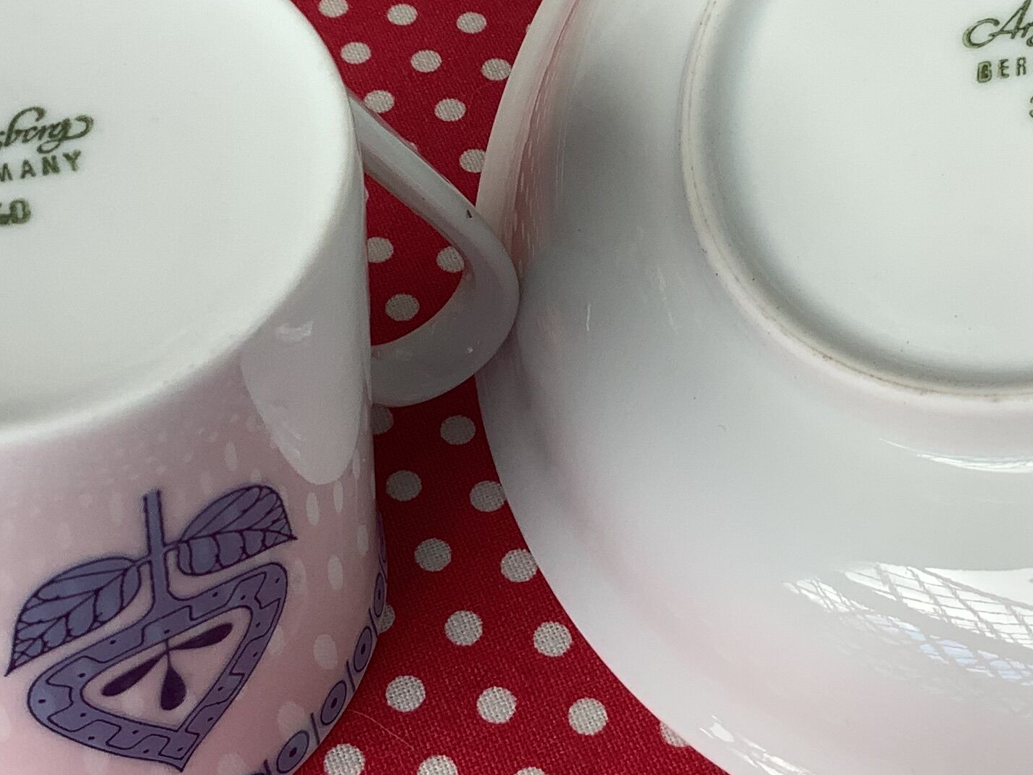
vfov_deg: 20.3
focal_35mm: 71
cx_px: 556
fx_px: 2119
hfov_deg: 27.4
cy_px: 80
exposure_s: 1/156
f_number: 2.4
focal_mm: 3.3
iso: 25
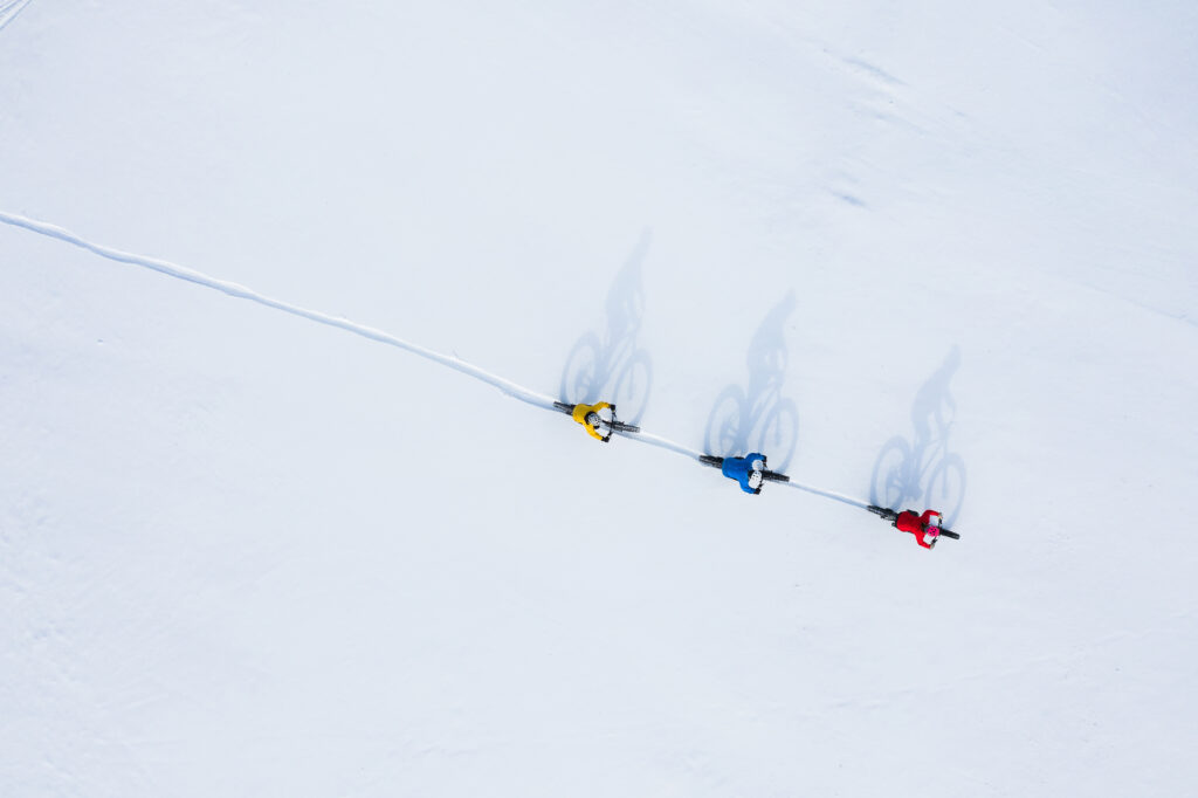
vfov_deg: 46.4
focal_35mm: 28
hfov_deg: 65.5
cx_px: 599
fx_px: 931
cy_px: 399
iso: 100
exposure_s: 1/500
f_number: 5.6
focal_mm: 10.3
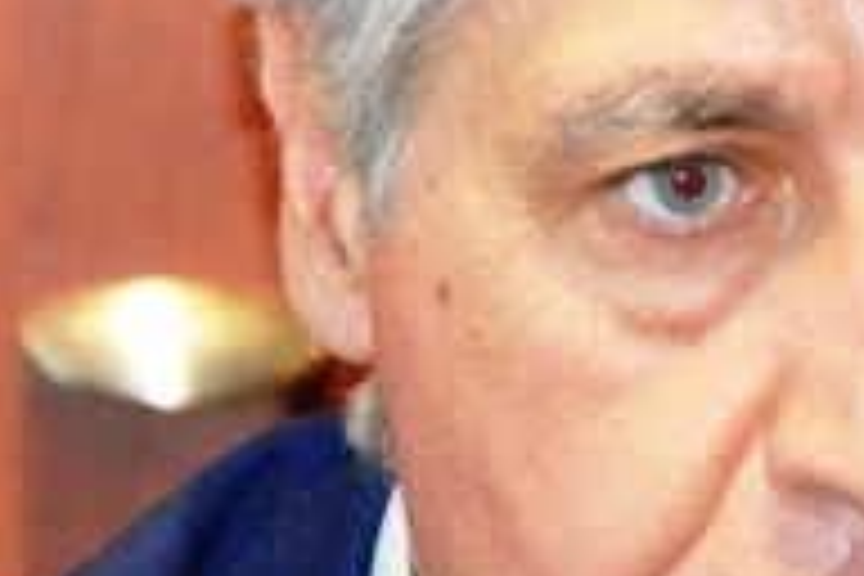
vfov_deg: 2.1
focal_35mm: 656
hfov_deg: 3.1
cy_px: 248
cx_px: 490
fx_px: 15745
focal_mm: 105
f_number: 5.6
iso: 3200
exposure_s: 1/60
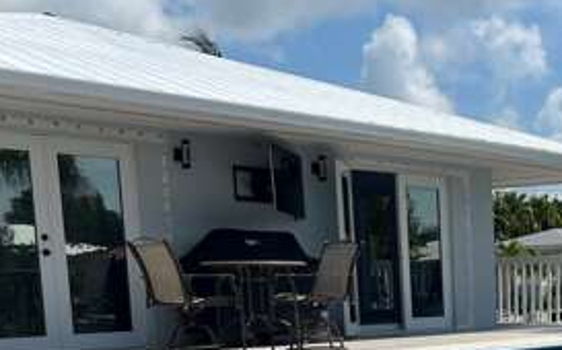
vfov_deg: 17.9
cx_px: 586
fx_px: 1056
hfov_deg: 27.7
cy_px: 424
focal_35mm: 69
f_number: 1.5
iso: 50
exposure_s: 1/11364
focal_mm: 5.7
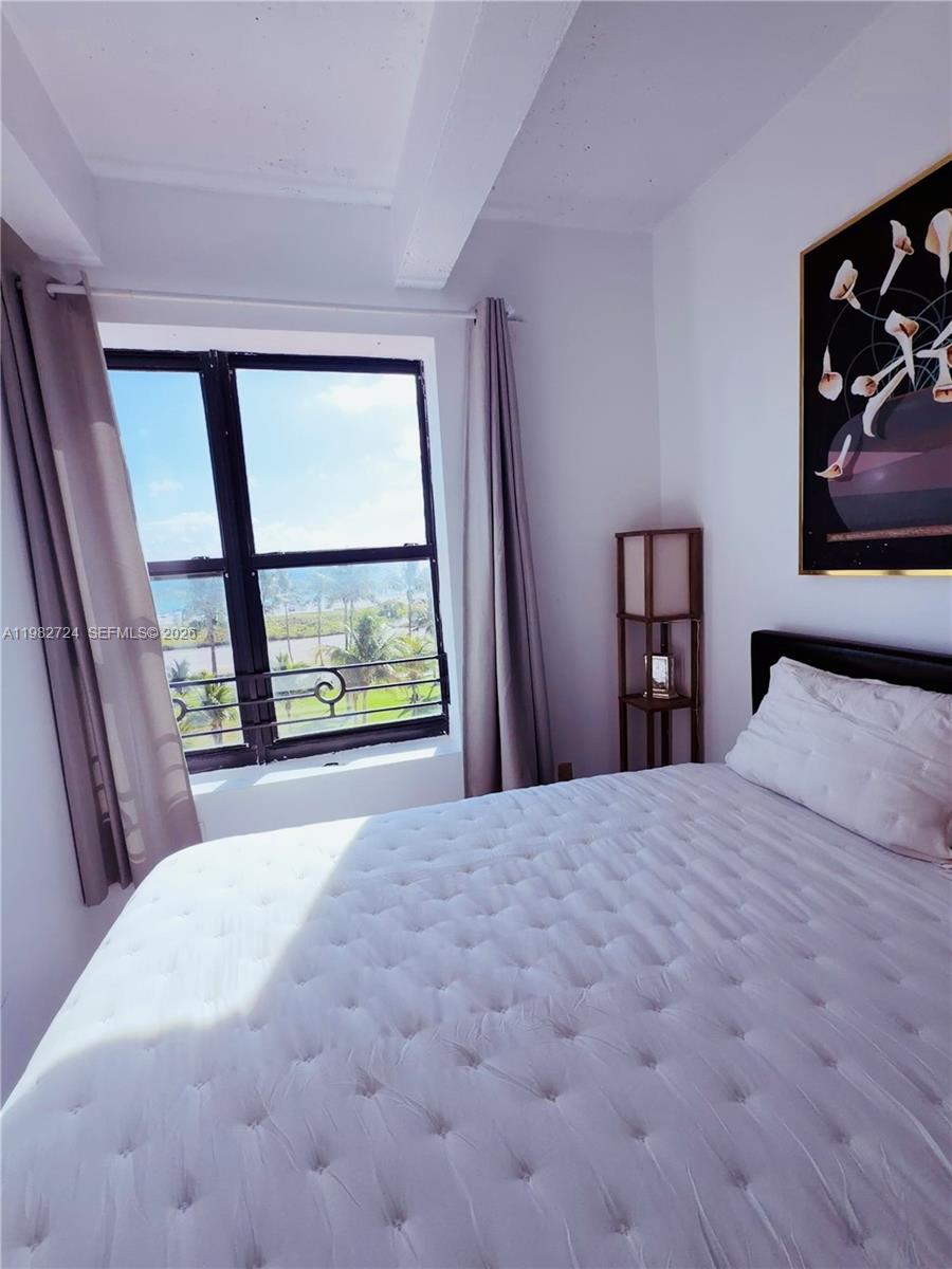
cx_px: 476
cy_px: 634
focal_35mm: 14
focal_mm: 2.22
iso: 40
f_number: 2.2
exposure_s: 1/770
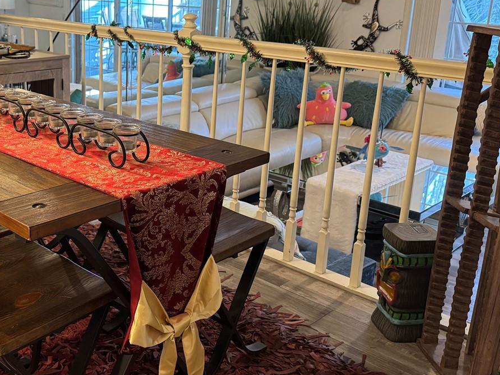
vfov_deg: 33.5
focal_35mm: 43
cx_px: 113
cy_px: 158
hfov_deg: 42.2
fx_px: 621
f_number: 1.78
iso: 640
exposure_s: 1/60
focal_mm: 6.76
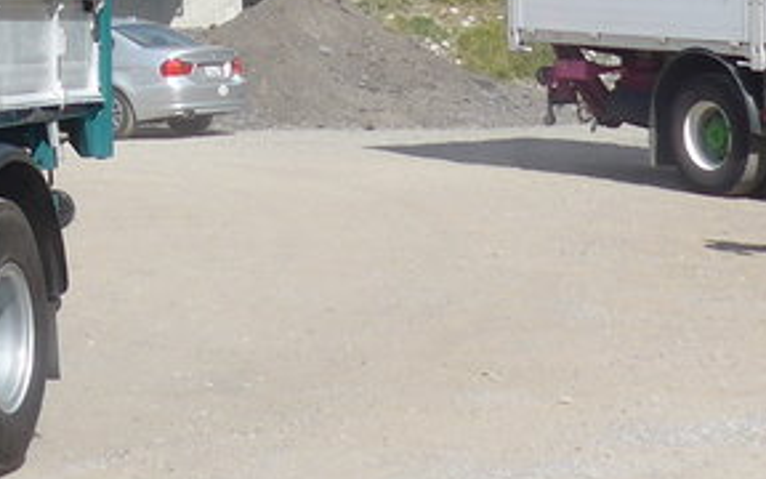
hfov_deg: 14.6
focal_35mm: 128
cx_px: -553
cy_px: -271
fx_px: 2672
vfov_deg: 9.9
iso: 80
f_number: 2.8
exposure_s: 1/1300
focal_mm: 6
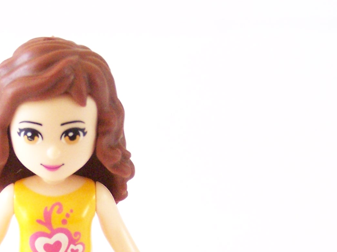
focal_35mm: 166
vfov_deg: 8.9
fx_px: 1616
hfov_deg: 11.9
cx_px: 74
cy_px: 247
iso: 400
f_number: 3.2
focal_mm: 11.1
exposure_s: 1/30
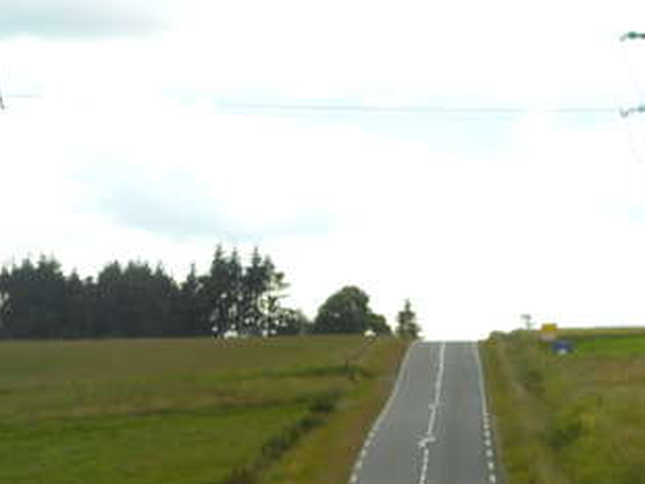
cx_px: 187
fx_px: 3207
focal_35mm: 172
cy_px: 415
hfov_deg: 11.5
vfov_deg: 8.6
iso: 80
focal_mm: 15.9
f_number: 5.6
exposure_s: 1/125
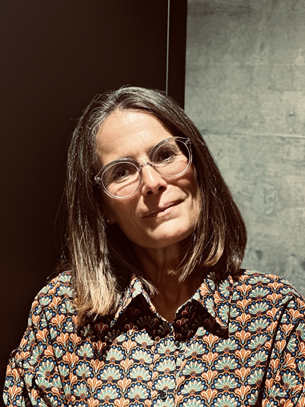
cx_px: 152
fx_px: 905
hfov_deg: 19.1
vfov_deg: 25.3
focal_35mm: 77
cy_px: 204
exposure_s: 1/25
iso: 400
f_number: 2.8
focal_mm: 9
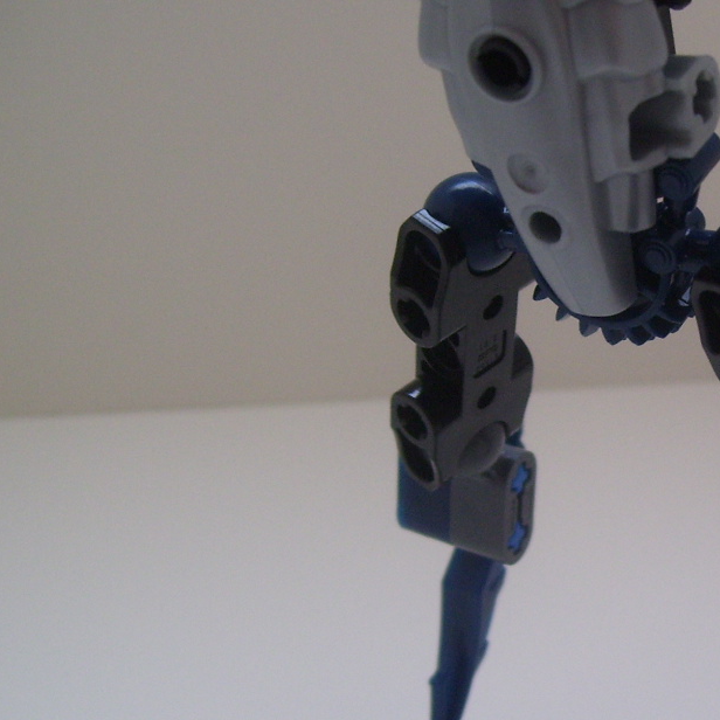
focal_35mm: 62
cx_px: 676
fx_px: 1459
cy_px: 432
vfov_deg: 27.7
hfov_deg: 26.6
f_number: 2.7
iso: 160
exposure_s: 1/15
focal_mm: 6
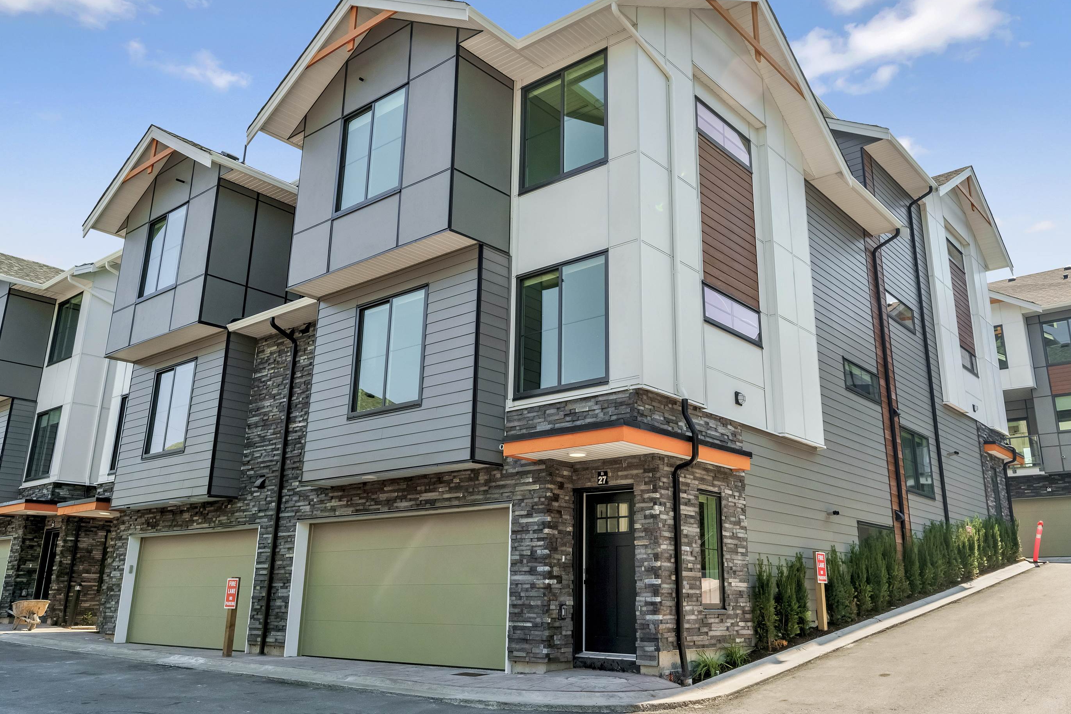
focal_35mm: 28
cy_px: 339
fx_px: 833
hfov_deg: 65.4
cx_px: 568
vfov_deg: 46.4
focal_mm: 25
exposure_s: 1/160
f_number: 7.1
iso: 200
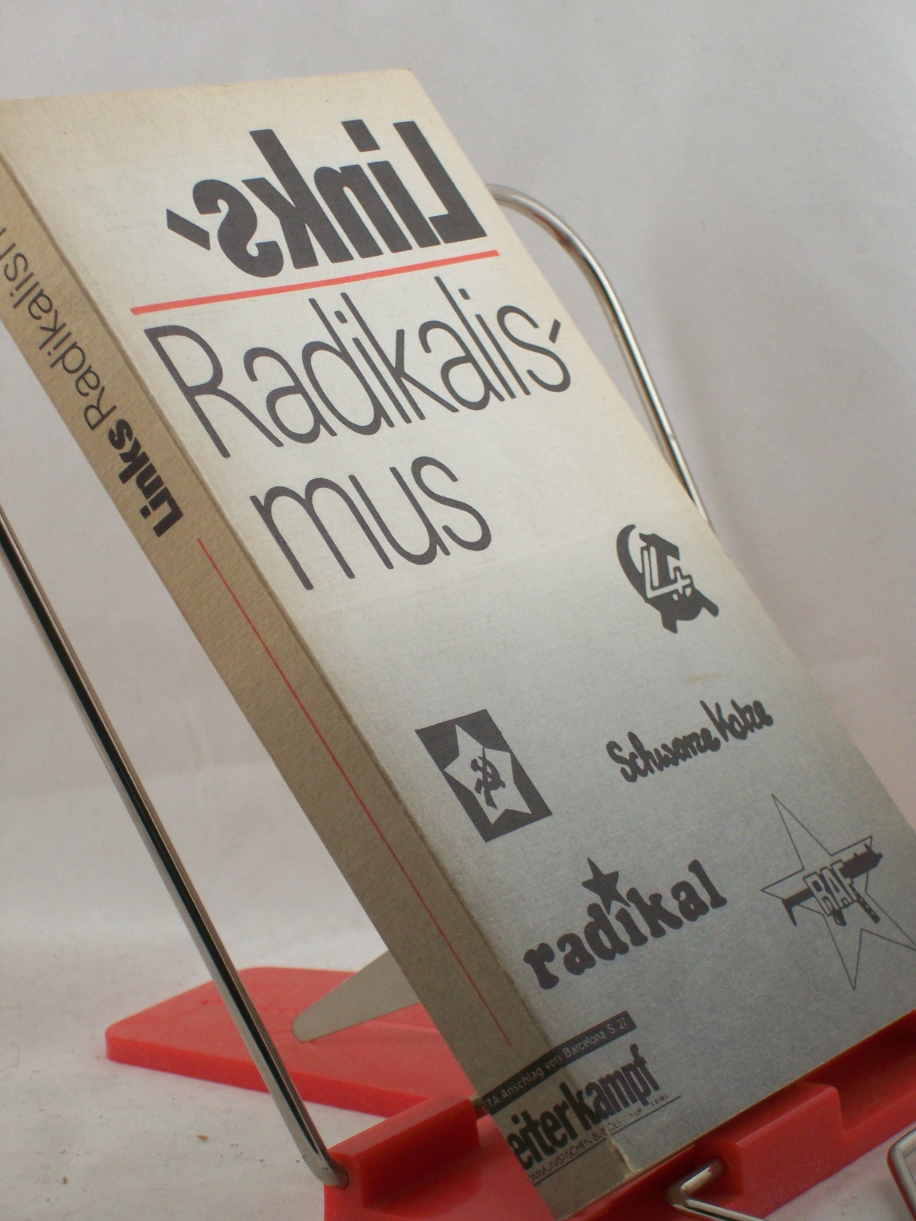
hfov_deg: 14.5
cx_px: 458
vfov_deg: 19.3
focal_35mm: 102
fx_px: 3599
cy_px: 610
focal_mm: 16.8
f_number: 4.6
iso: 100
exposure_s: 1/100
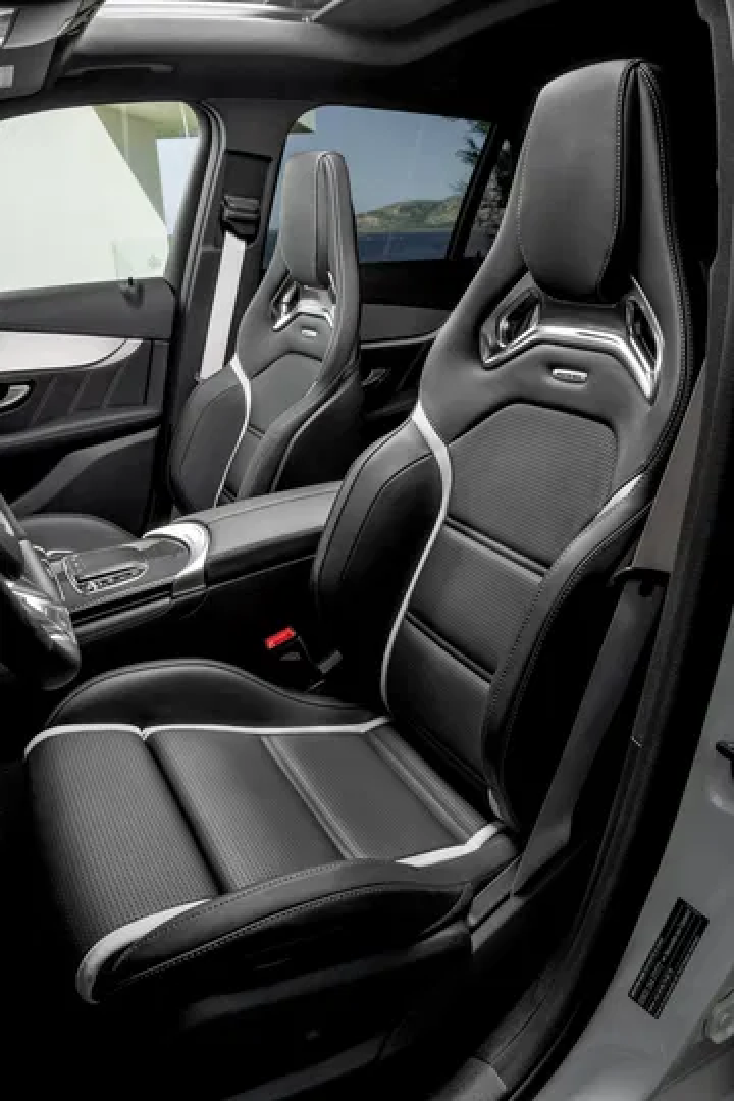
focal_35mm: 27
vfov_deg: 67.4
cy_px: 550
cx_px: 367
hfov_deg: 47.9
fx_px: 826
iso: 200
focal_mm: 27
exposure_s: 1/250
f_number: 11
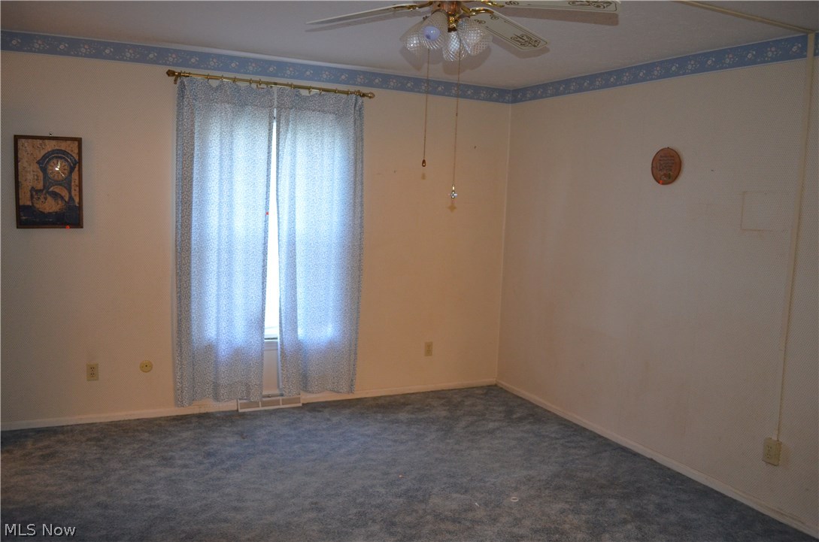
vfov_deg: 43.4
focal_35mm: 30
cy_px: 271
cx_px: 410
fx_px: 681
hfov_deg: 62.0
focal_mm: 20
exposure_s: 1/60
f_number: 3.8
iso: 1400
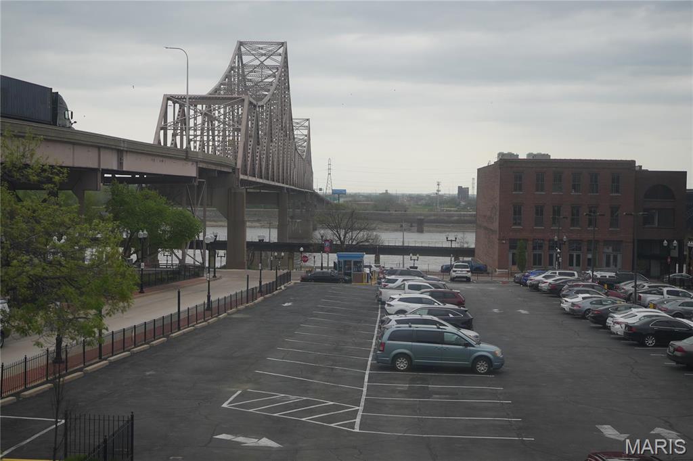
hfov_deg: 38.2
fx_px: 1001
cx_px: 346
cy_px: 230
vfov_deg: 26.0
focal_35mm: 52
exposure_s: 1/2500
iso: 100
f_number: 1.6
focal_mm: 35
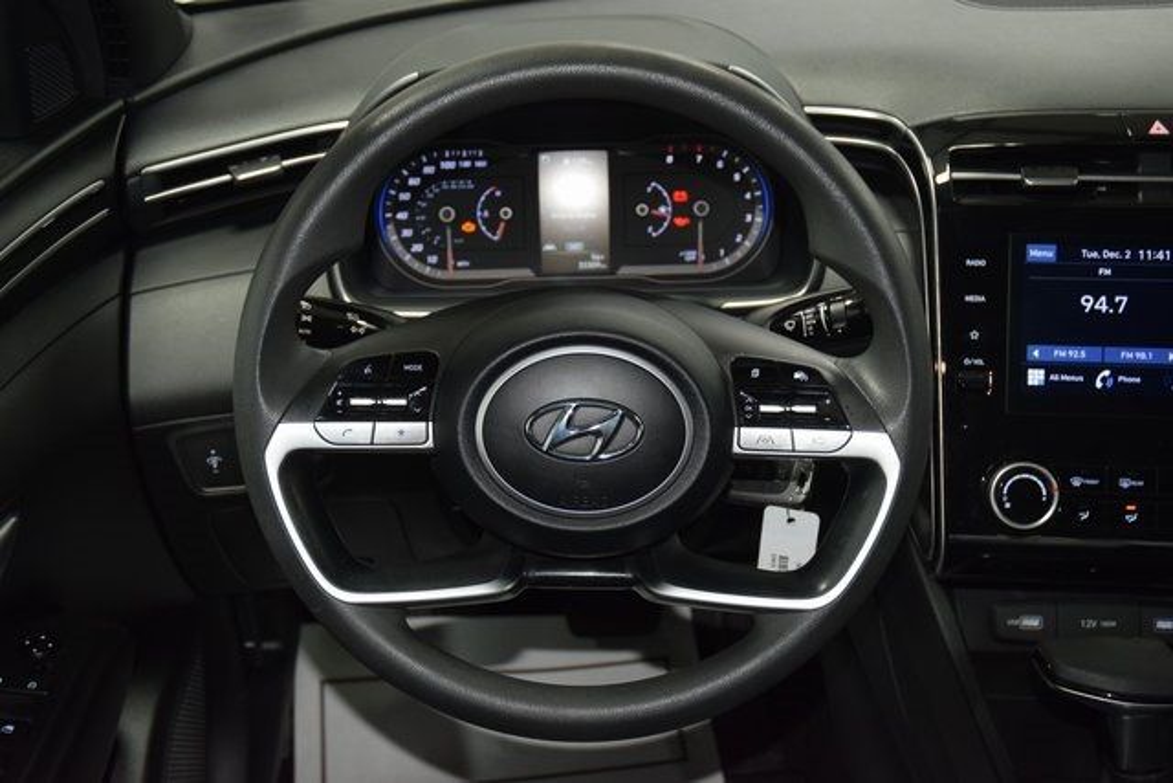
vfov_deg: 30.9
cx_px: 586
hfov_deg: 45.0
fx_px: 1418
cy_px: 392
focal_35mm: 44
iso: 1250
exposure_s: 1/40
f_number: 3.8
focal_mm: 29
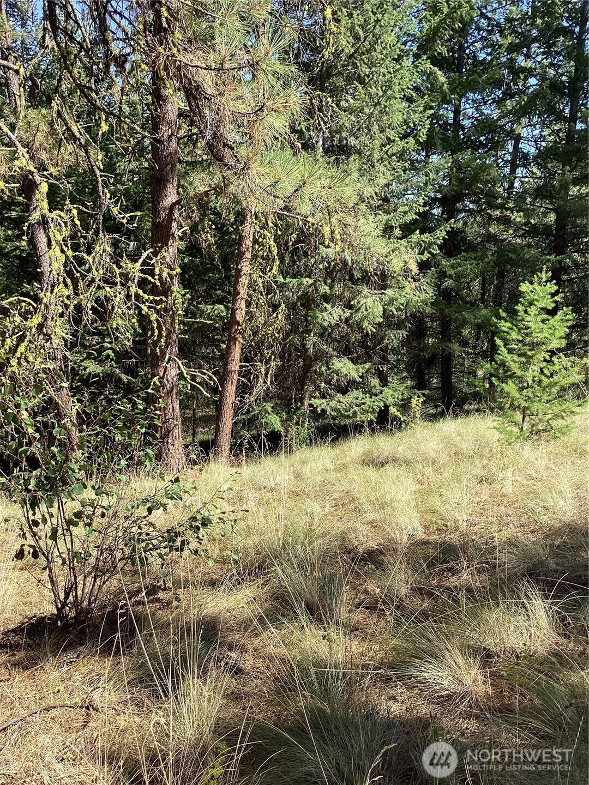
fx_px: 703
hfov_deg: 45.4
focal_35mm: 31
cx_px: 294
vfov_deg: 58.4
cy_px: 392
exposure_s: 1/448
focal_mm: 3.3
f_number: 2.4
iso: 25
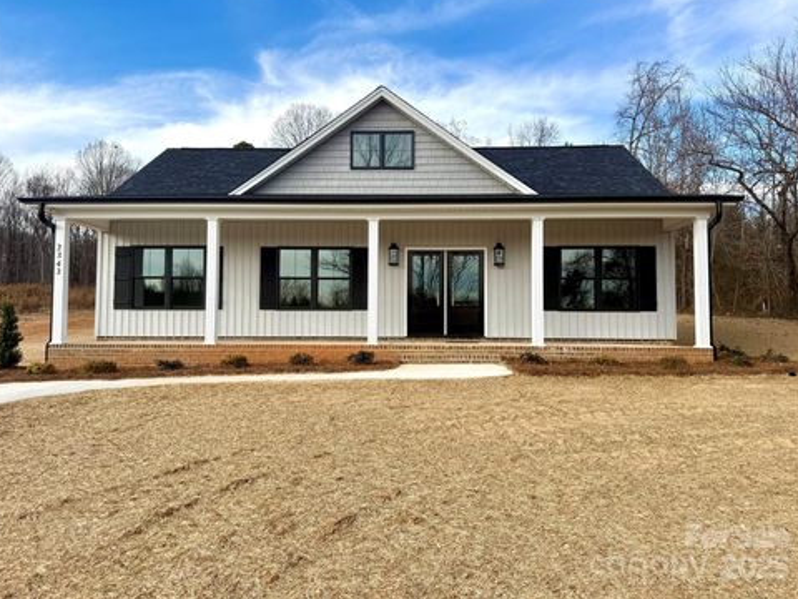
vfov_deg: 54.9
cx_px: 404
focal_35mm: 25
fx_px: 576
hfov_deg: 69.4
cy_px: 289
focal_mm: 6.76
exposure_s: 1/2000
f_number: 1.78
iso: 80
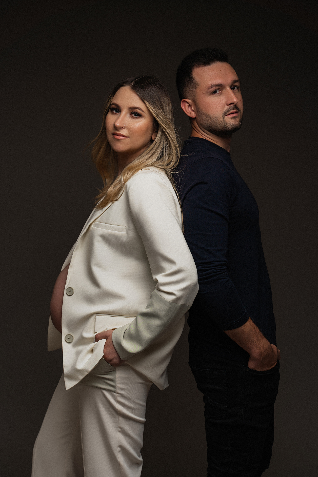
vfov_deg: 31.0
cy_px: 238
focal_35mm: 65
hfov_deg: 20.9
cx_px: 159
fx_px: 861
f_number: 5
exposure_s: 1/160
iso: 200
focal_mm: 65
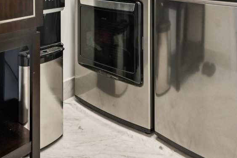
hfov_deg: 44.9
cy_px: -46
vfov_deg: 26.6
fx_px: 283
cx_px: 85
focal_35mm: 43
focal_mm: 15
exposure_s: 1/50
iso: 800
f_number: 8
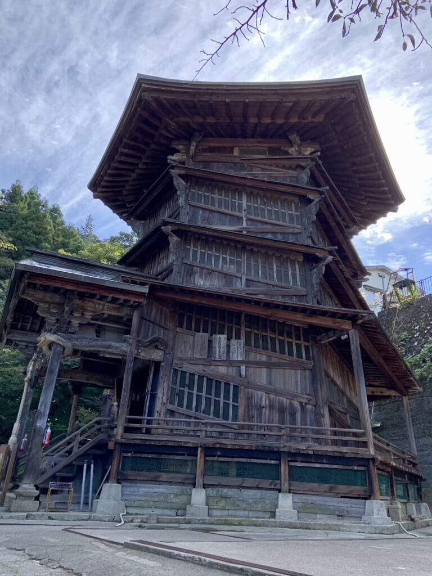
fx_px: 433
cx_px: 216
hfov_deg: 53.1
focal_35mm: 26
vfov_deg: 67.3
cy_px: 288
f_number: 1.8
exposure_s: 1/722
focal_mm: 4.25
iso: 25
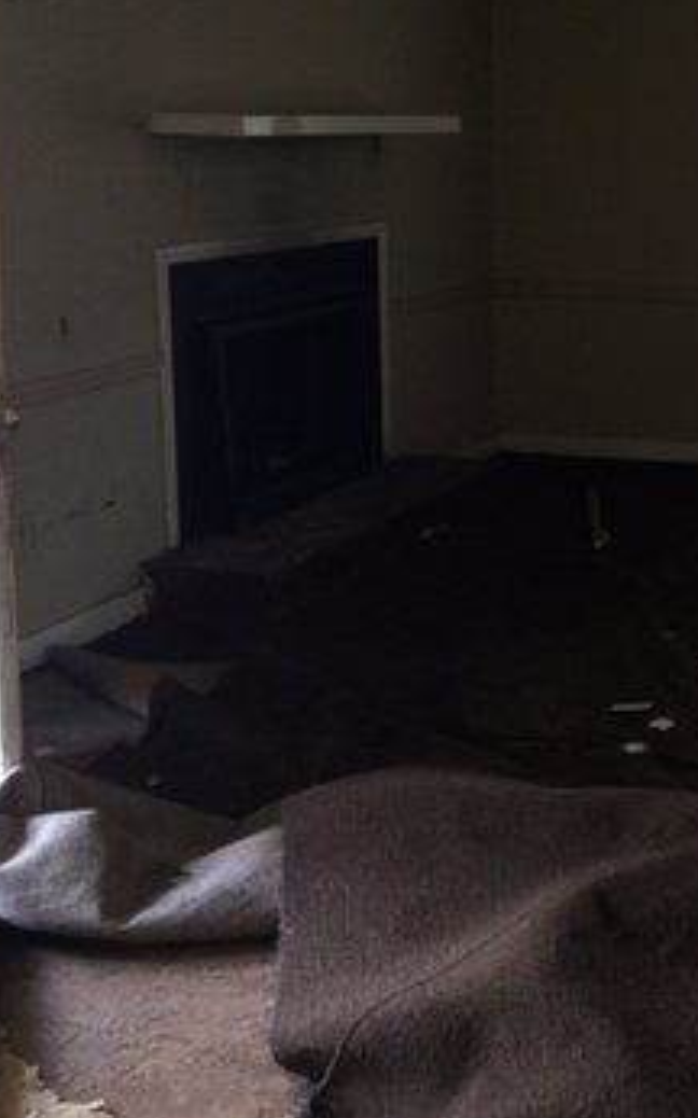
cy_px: 383
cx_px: 887
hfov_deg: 21.2
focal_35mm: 56
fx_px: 1706
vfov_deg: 36.0
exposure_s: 1/30
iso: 64
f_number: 2.2
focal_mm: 4.15
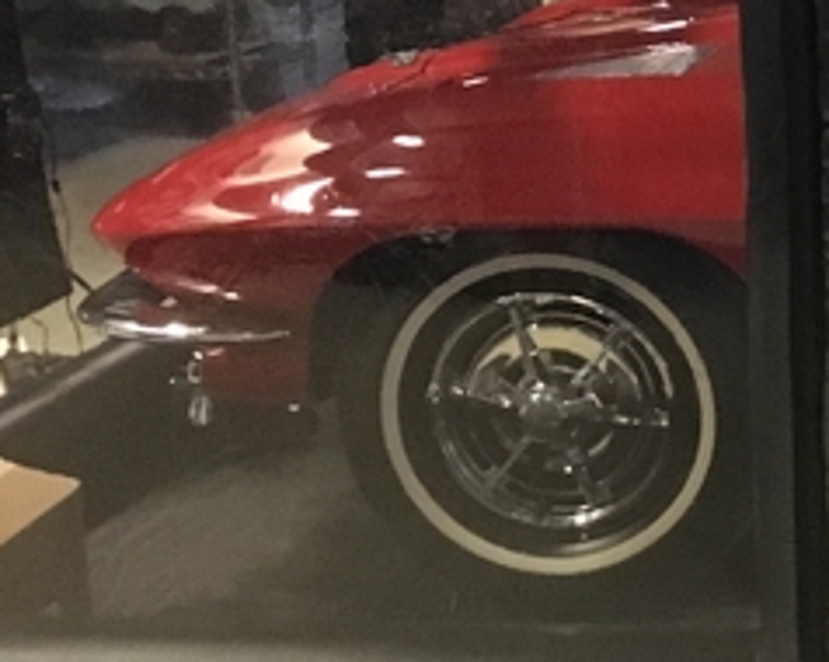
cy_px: 92
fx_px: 2623
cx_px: 1452
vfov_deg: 14.3
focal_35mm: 107
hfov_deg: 15.6
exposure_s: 1/15
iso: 320
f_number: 2.2
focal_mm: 4.15
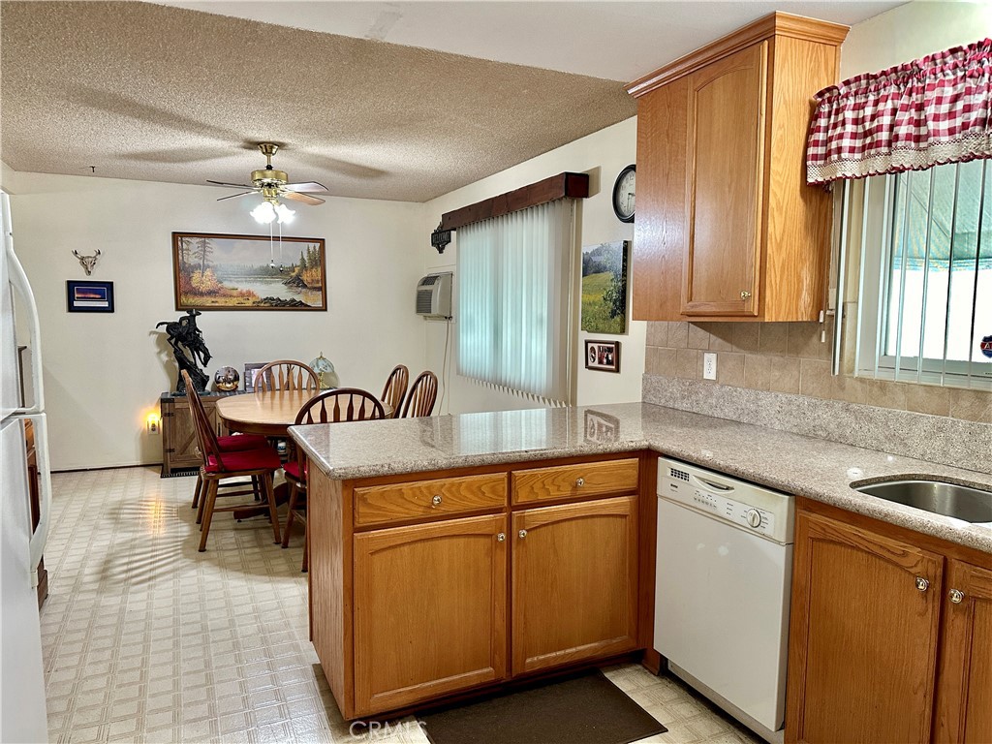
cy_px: 372
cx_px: 496
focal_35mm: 24
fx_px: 688
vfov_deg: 56.8
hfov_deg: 71.6
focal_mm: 6.86
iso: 320
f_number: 1.78
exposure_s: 1/60
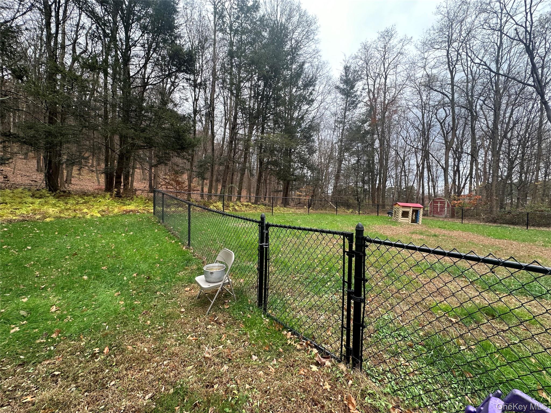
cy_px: 206
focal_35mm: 14
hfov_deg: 102.1
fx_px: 223
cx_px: 276
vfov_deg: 85.7
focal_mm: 2.22
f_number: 2.2
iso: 80
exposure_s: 1/99
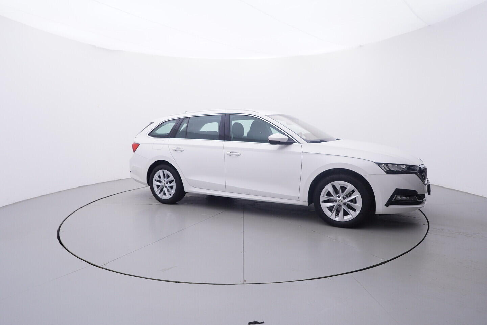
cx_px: 244
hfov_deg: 77.3
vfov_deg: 56.2
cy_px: 162
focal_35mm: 22
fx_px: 305
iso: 200
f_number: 5
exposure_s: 1/80
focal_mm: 15
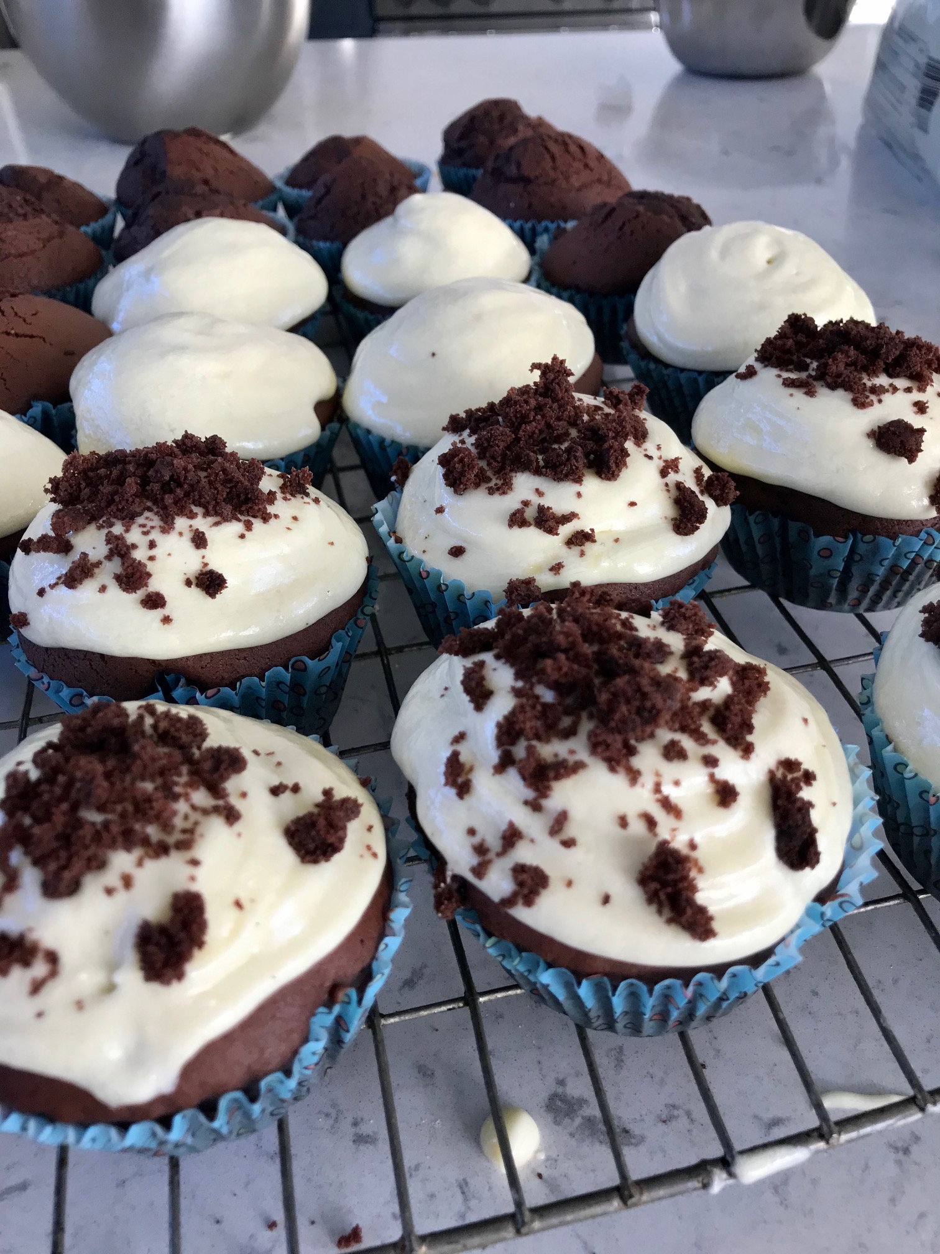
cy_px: 627
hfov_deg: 49.7
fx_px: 1014
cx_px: 470
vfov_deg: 63.4
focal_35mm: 28
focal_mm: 3.99
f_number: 1.8
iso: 40
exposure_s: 1/100
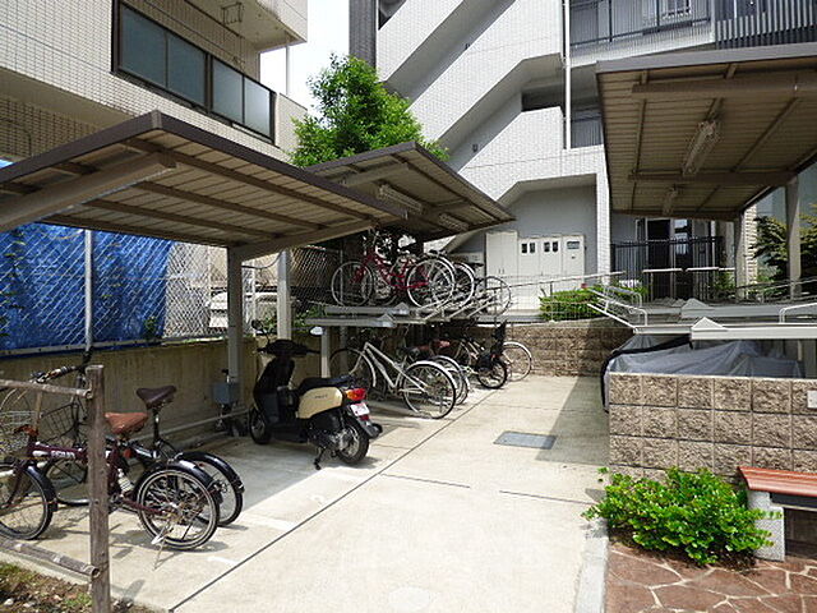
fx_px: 472
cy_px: 306
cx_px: 408
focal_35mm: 20
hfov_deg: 81.7
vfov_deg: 66.0
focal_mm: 3.58
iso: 100
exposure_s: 1/1000
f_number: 2.8
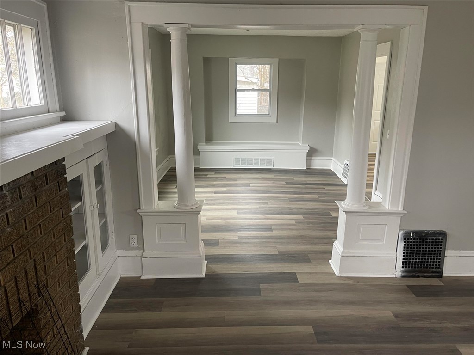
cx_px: 237
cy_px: 178
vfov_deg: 54.9
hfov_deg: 69.4
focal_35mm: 25
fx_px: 342
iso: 250
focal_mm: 5.1
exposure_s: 1/60
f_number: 1.6
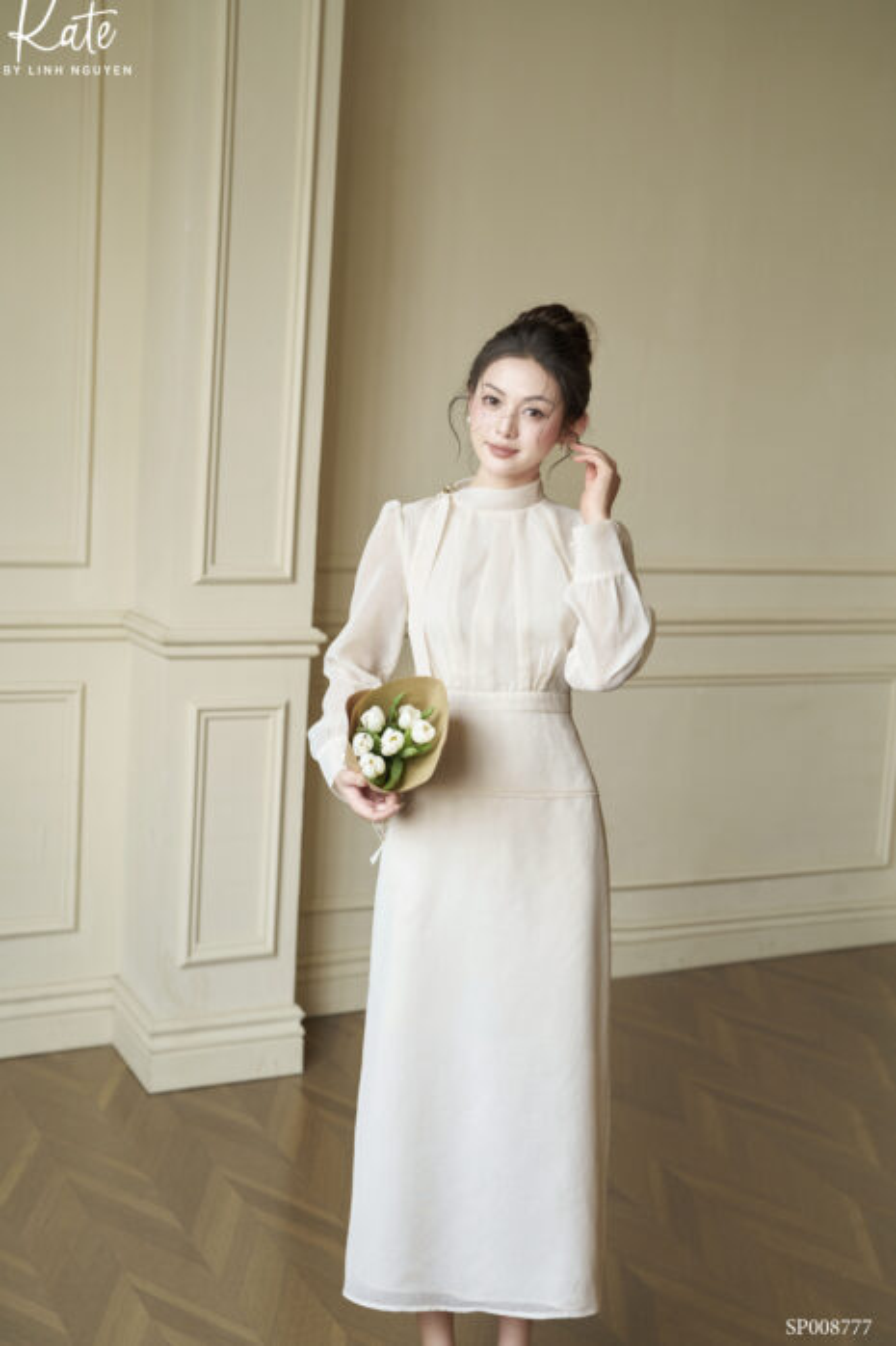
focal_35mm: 50
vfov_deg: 39.6
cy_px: 673
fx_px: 1867
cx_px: 448
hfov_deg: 27.0
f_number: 3.2
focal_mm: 50
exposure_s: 1/250
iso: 400
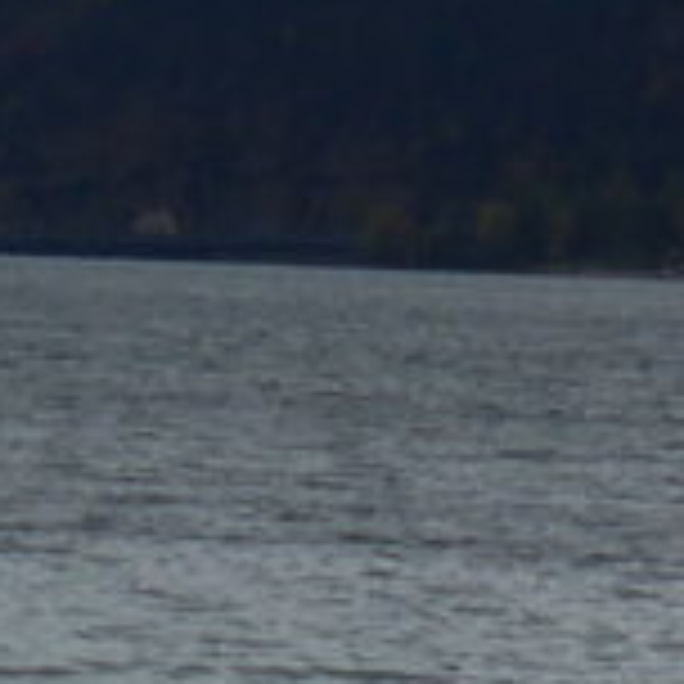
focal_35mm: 515
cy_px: -981
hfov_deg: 3.4
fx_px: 11513
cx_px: -423
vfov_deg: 3.4
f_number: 4.2
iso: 80
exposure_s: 1/400
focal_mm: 15
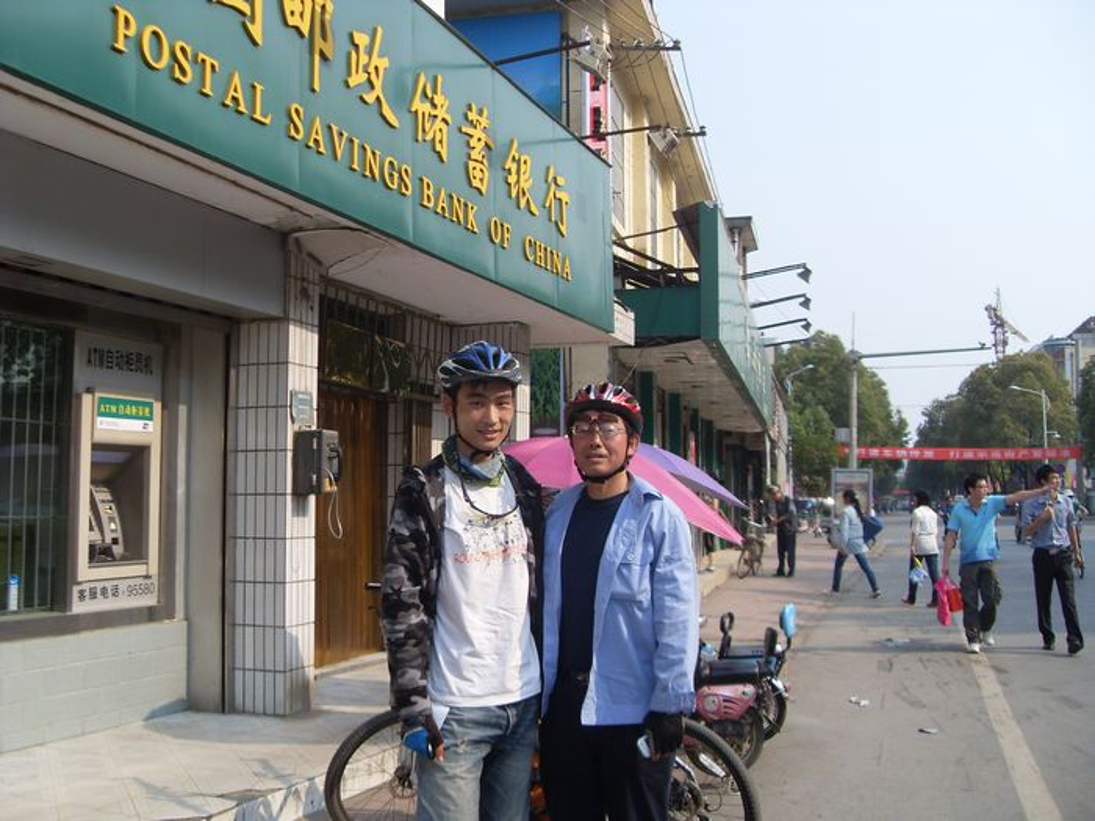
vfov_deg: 38.7
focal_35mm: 37
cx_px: 548
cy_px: 410
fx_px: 1170
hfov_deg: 50.1
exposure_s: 1/180
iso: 80
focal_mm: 6.3
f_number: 7
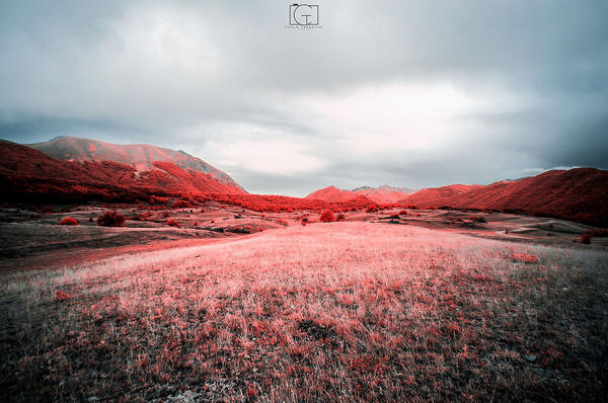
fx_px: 304
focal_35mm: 18
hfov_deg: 90.1
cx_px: 304
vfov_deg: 67.2
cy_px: 202
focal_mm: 12
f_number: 5
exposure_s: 1/250
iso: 125
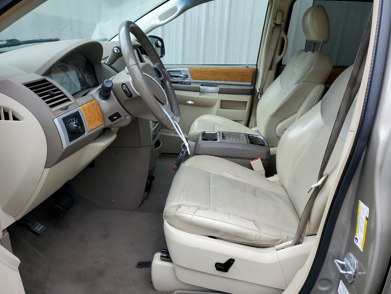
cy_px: 147
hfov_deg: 67.3
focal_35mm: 26
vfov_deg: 53.1
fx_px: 294
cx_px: 196
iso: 71
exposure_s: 1/120
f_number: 1.5
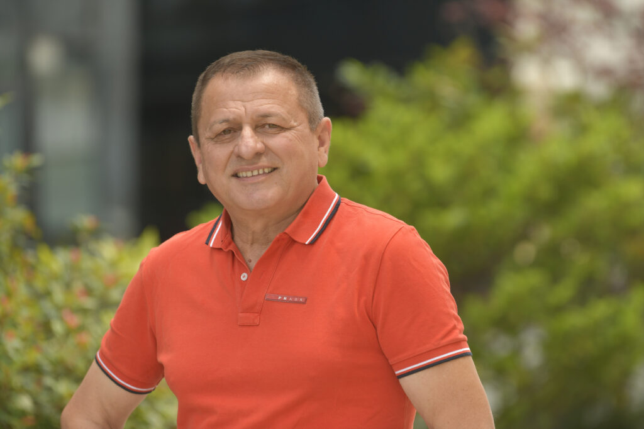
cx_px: 322
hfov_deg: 10.3
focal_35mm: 200
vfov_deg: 6.9
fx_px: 3576
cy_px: 214
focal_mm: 200
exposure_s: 1/500
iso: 250
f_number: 4
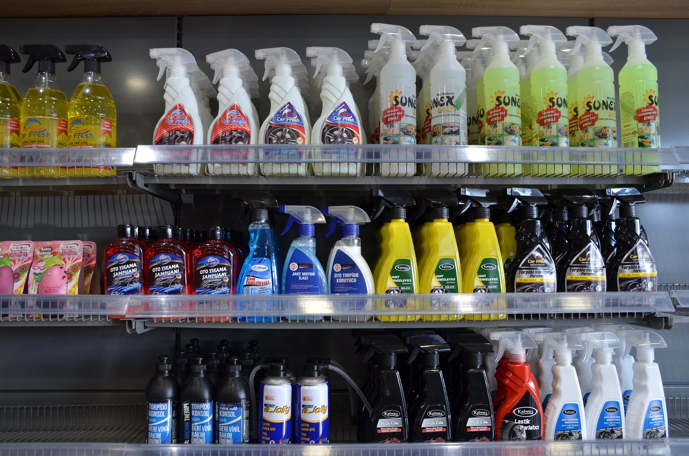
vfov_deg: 43.4
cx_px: 344
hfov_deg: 62.0
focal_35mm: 30
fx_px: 573
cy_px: 228
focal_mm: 20
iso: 400
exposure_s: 1/125
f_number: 5.6
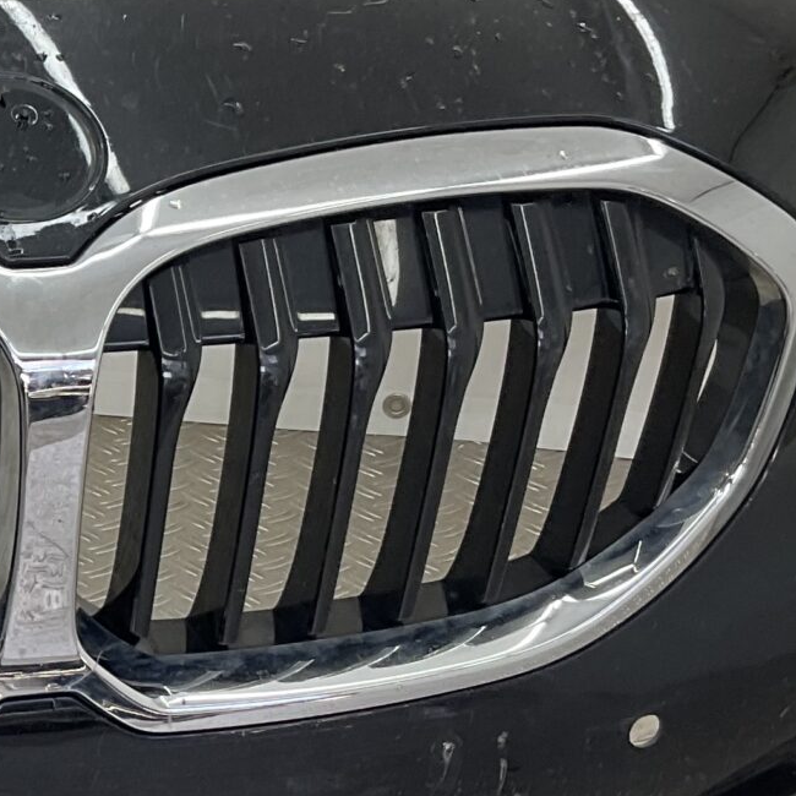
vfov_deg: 17.2
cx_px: -212
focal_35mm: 101
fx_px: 2628
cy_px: 425
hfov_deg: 16.4
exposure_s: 1/120
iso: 20
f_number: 1.8
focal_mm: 3
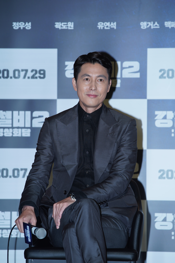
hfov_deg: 6.9
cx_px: 88
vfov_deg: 10.3
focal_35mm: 200
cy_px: 132
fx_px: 1458
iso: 125
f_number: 5.6
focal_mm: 200
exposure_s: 1/160
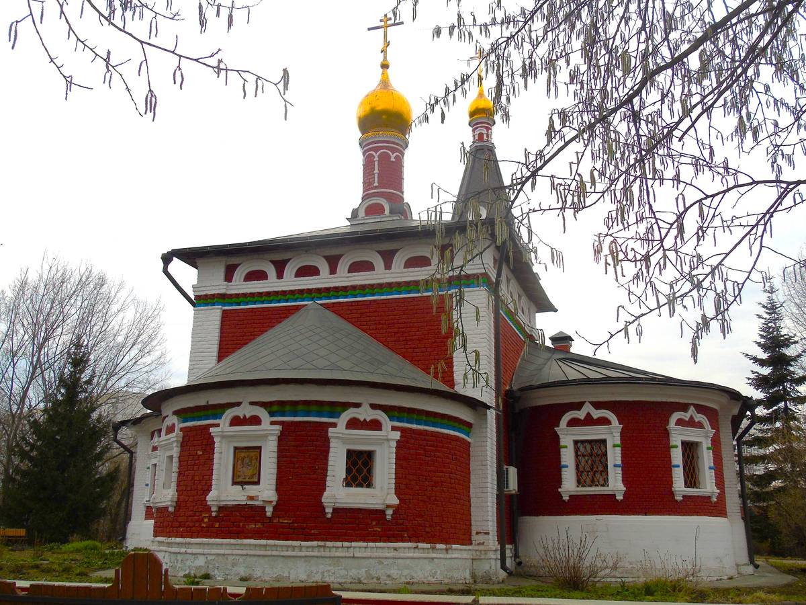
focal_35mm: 34
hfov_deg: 54.0
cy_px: 302
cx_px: 403
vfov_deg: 41.8
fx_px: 792
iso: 80
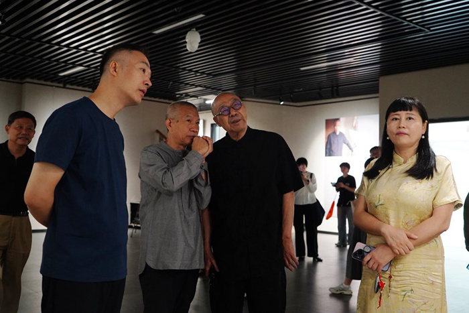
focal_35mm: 35
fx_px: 456
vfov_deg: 37.9
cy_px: 156
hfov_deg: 54.4
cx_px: 234
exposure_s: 1/125
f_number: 4
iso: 6400
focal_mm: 35
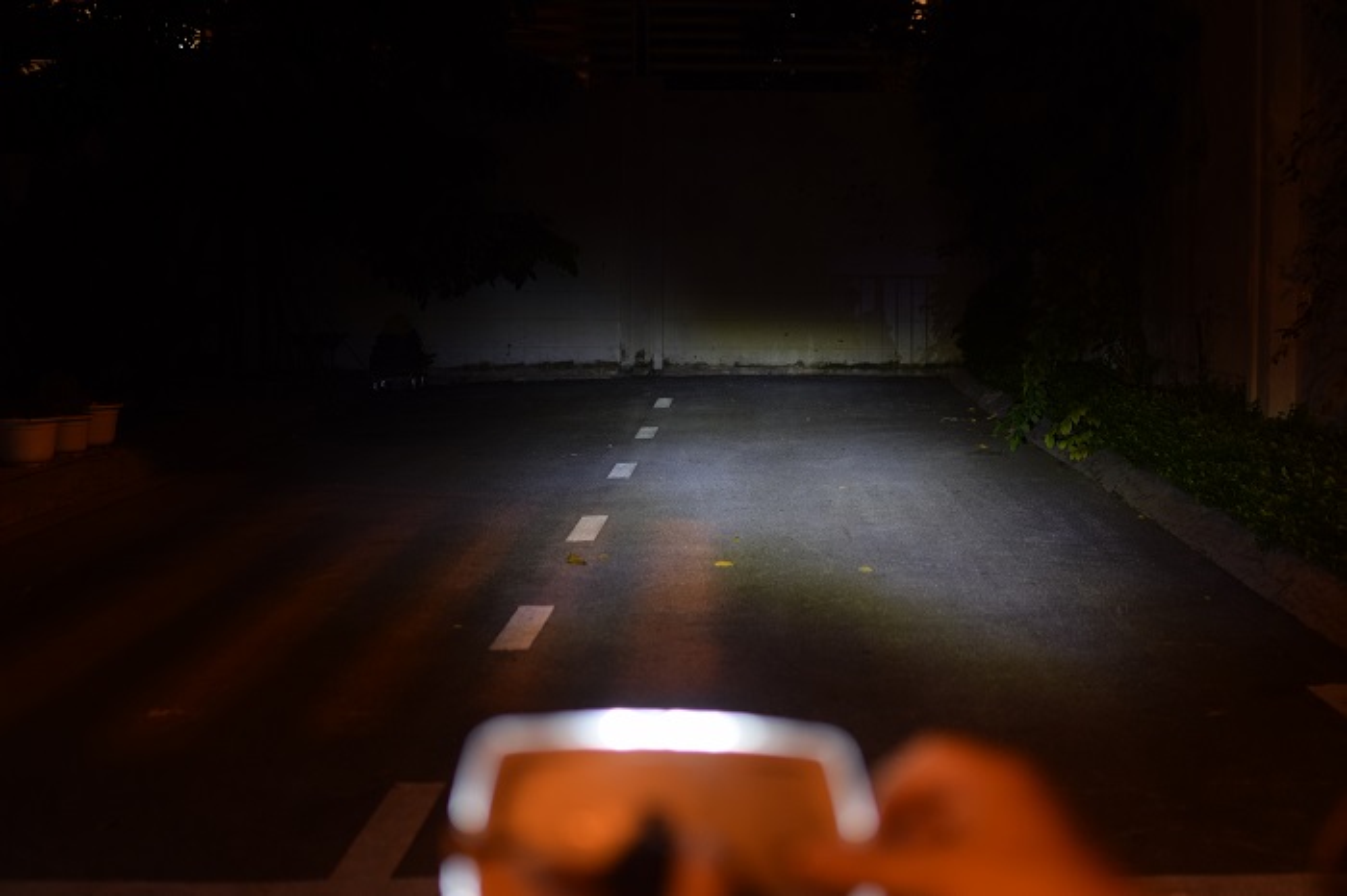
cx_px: 674
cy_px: 448
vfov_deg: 25.7
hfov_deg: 37.9
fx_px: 1963
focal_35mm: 52
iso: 400
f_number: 2
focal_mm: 35
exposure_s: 1/20
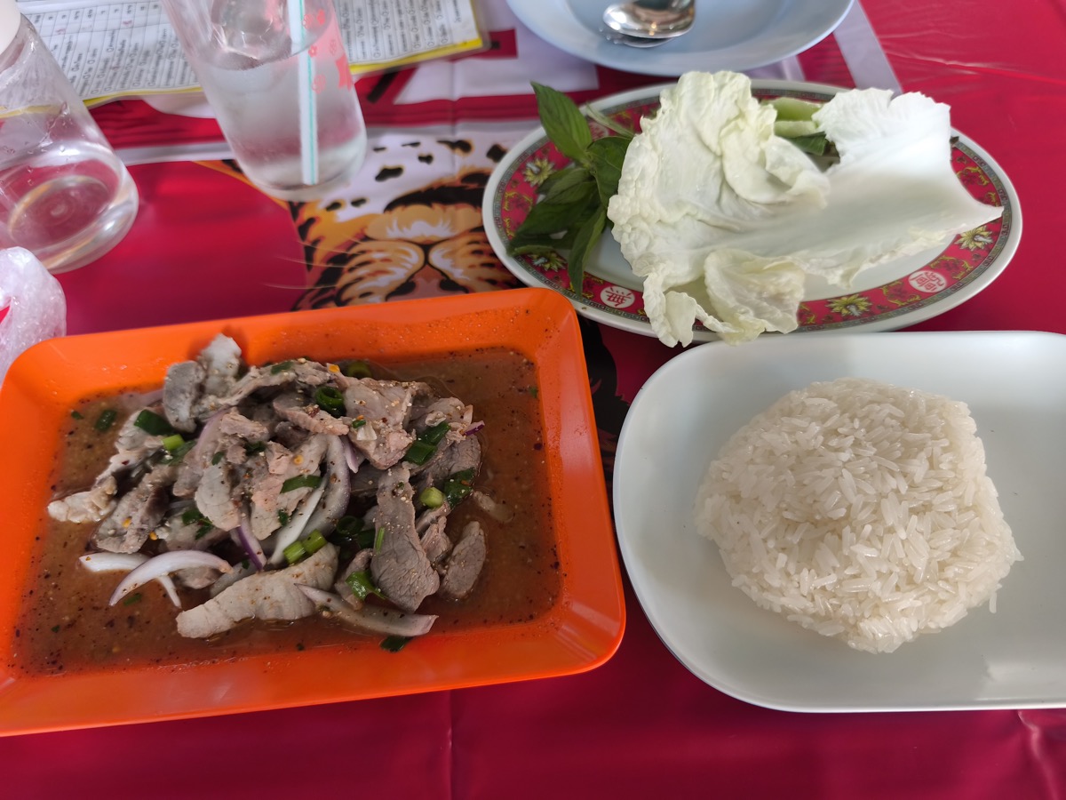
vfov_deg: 58.9
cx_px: 533
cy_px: 400
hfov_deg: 73.9
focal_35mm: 23
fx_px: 708
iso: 250
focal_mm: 6.57
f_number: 1.6
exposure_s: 1/100
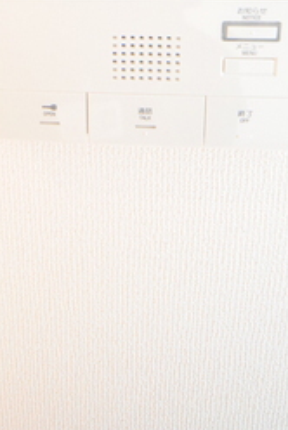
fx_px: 371
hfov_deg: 40.4
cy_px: -97
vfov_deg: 40.2
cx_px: 52
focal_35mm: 31
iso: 1600
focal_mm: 8
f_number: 4.5
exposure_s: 1/25
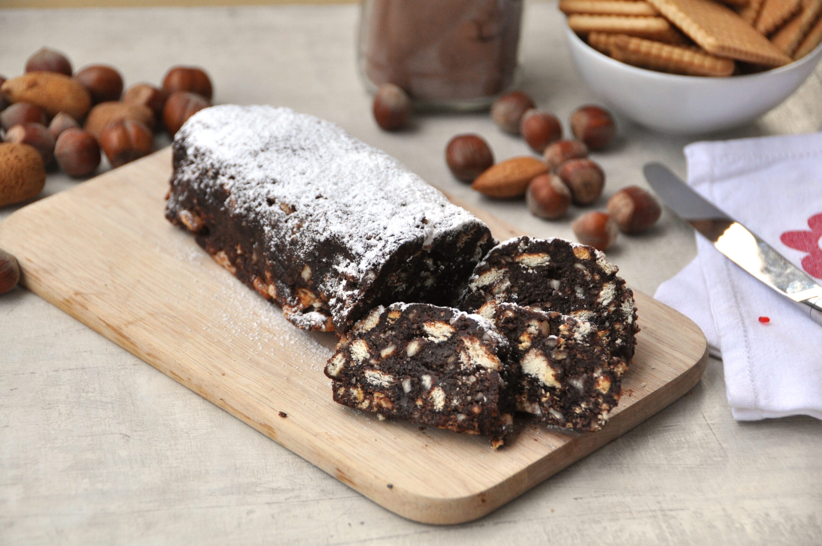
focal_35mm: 112
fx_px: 2565
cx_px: 411
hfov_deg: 18.2
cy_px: 273
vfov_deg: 12.1
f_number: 6.3
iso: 800
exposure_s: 1/640
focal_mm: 75
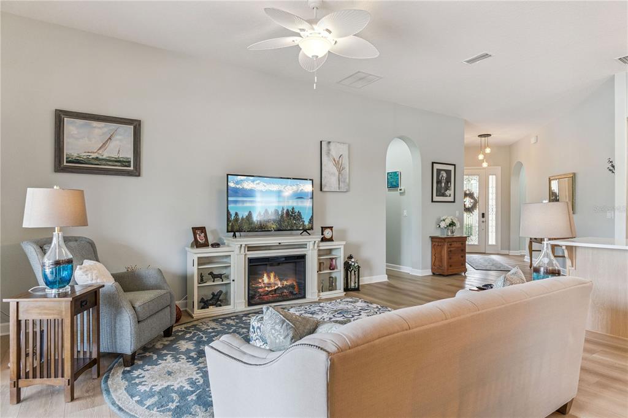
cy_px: 209
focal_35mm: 20
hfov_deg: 83.3
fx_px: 353
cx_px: 314
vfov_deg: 61.3
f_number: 2.8
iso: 200
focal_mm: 13.5
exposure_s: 1/125
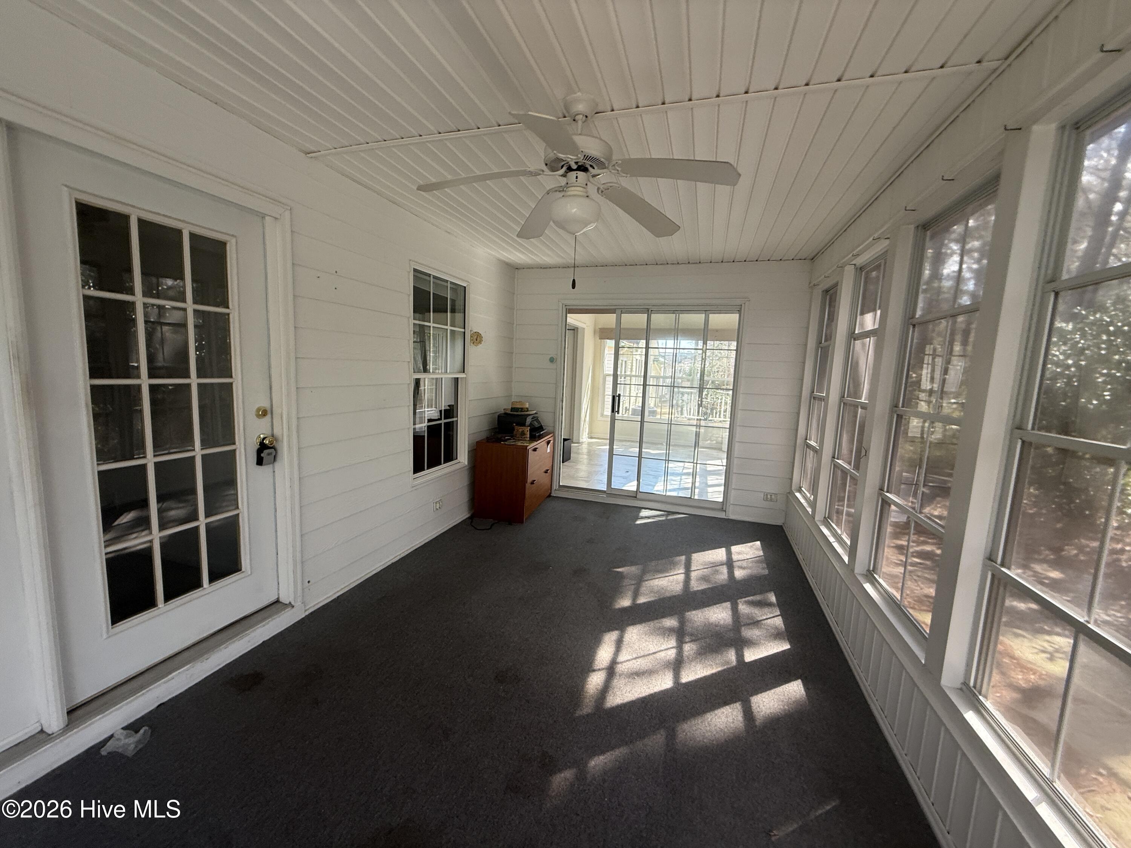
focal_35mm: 14
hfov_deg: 102.1
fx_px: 457
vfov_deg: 85.7
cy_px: 424
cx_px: 566
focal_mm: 2.22
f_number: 2.2
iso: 64
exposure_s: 1/99
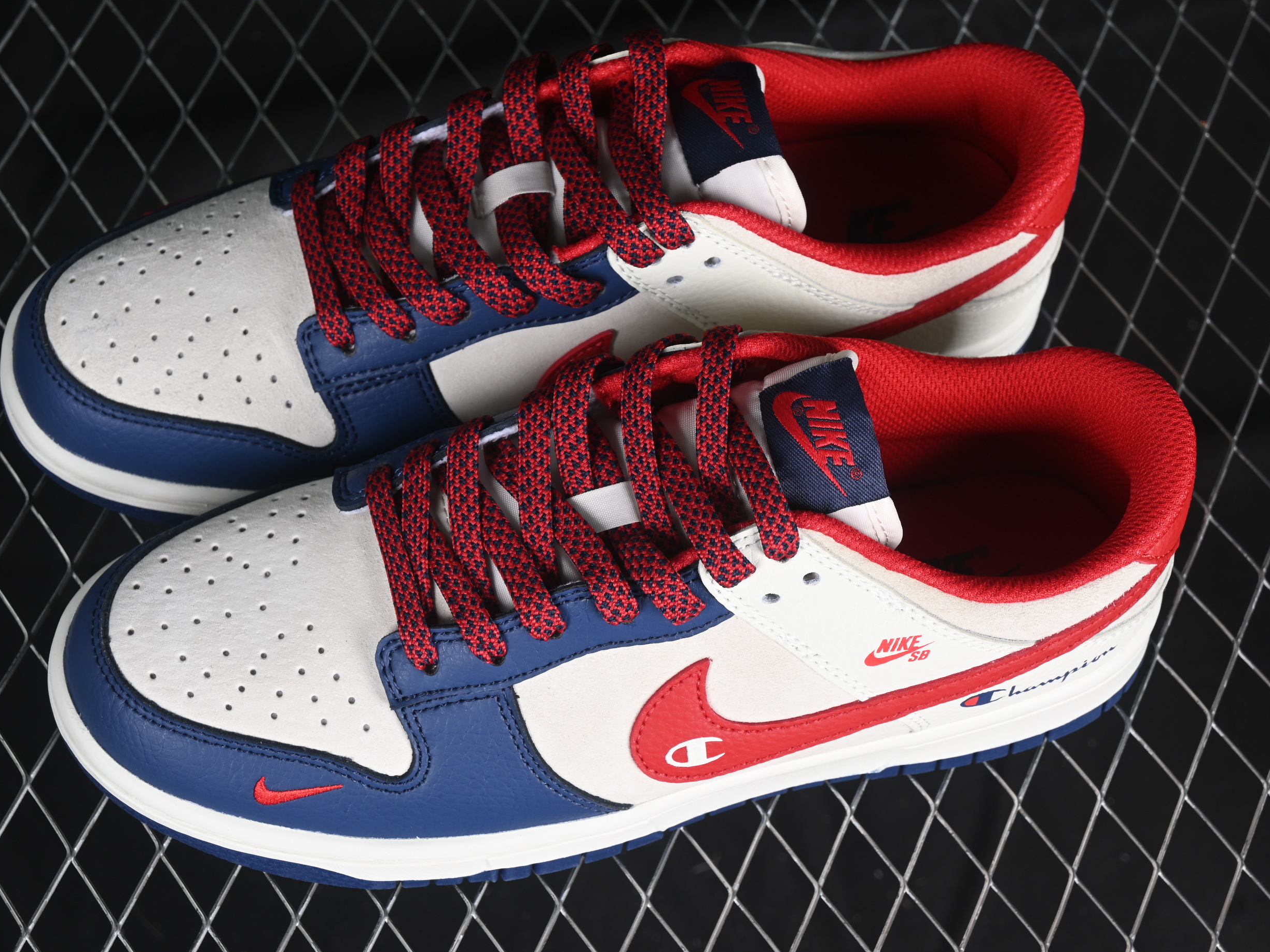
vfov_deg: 18.0
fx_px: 3008
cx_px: 610
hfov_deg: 23.8
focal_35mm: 82
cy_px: 478
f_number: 7.1
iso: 160
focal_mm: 50
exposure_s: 1/80
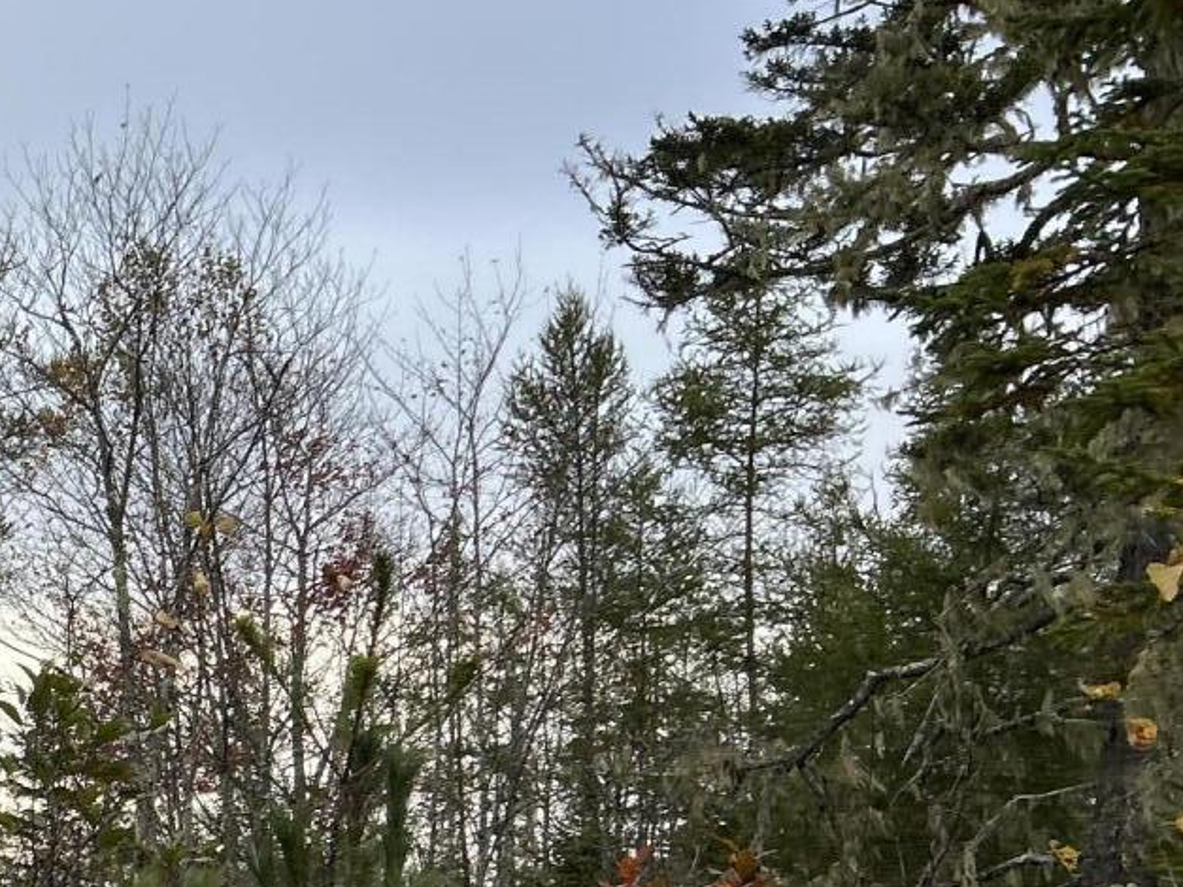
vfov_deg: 17.0
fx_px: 2836
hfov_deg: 20.6
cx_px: -519
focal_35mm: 83
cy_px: 1044
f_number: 1.5
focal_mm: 5.7
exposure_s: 1/262
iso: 40
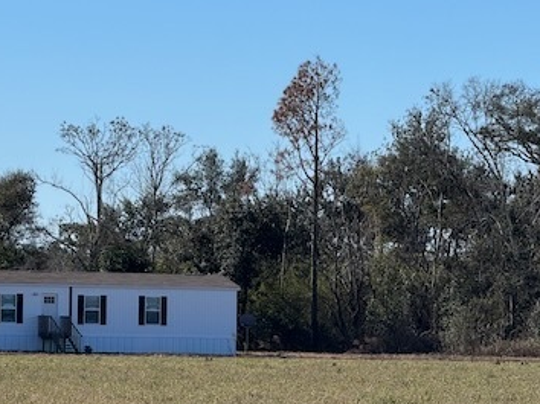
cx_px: 102
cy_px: 277
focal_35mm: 217
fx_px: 3383
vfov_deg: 6.8
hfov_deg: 9.1
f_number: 2.8
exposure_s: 1/2083
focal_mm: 15.66
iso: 50
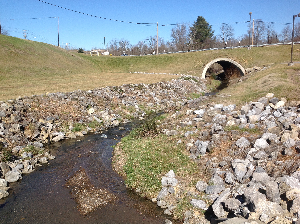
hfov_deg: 52.7
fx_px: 303
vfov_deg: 40.6
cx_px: 150
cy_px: 112
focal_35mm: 35
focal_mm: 4.28
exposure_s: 1/2160
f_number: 2.4
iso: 50
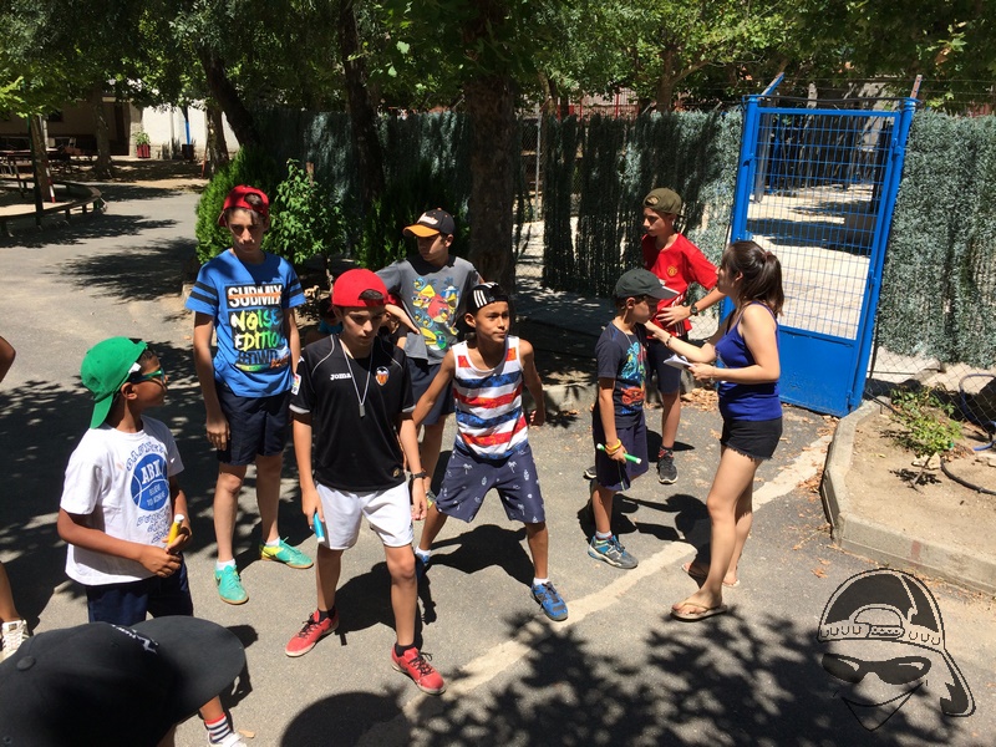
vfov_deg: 48.2
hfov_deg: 61.7
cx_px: 498
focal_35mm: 29
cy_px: 374
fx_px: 834
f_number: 2.2
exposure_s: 1/1642
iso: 32
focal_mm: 4.15
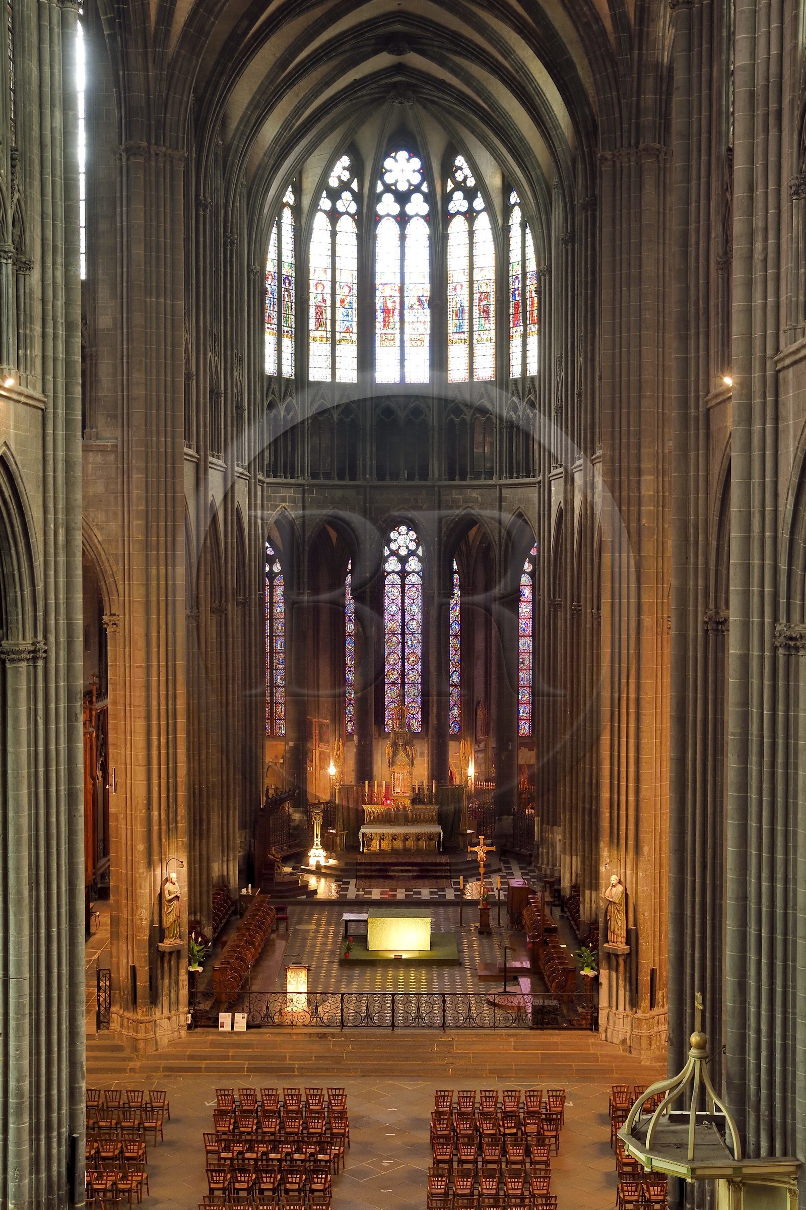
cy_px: 605
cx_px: 403
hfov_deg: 28.1
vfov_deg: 41.1
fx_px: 1612
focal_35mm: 48
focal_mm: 48
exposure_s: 1/6
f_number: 7.1
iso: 1600
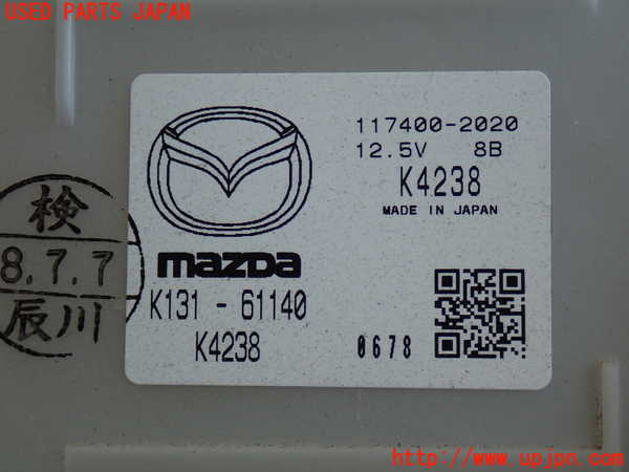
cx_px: 314
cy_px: 236
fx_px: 1290
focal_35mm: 71
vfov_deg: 20.7
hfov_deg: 27.4
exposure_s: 1/80
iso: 200
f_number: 3.9
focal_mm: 12.73
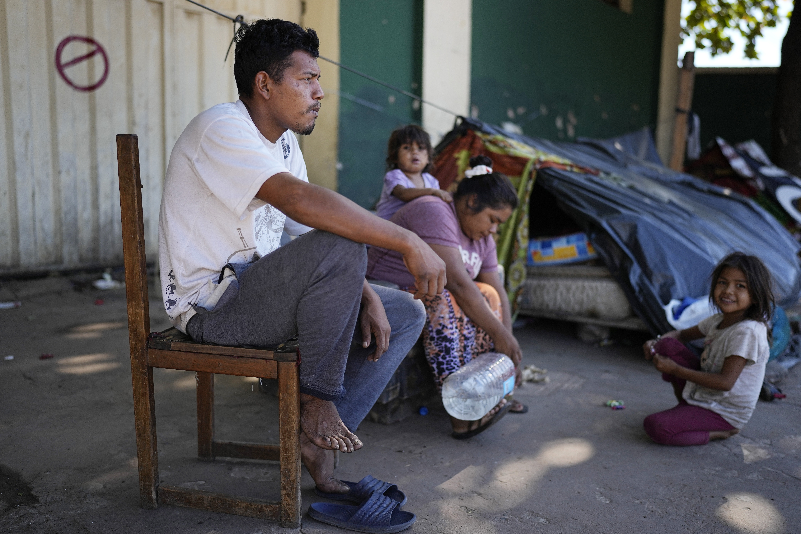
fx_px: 779
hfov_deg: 54.4
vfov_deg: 37.9
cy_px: 267
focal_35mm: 35
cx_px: 400
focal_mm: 35
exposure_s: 1/3200
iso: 200
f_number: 1.4
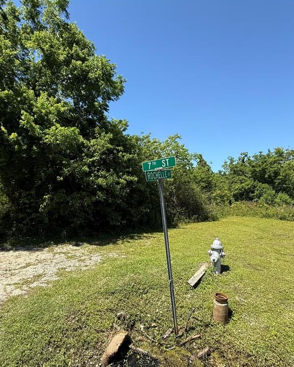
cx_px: 141
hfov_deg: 70.8
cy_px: 188
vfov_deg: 83.3
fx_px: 207
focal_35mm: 19
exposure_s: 1/1017
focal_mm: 2.22
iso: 50
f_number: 2.2
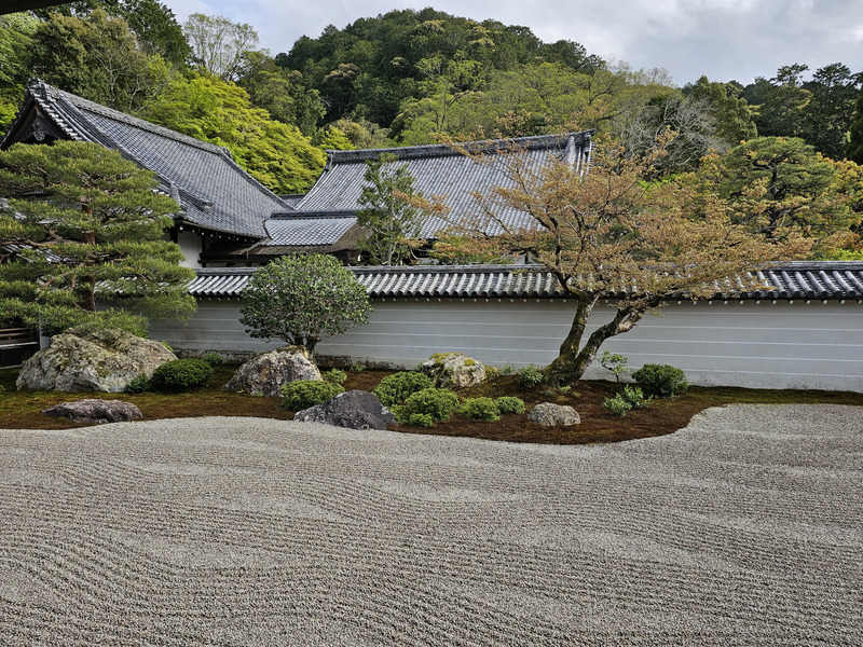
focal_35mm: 23
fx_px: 573
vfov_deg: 58.9
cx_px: 432
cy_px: 324
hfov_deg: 73.9
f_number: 1.7
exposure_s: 1/421
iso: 10
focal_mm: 6.3
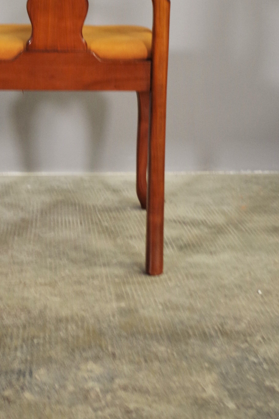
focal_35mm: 67
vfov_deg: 28.5
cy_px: 18
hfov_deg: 20.1
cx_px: 61
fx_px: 779
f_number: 4
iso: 400
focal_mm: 23.13
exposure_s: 1/60
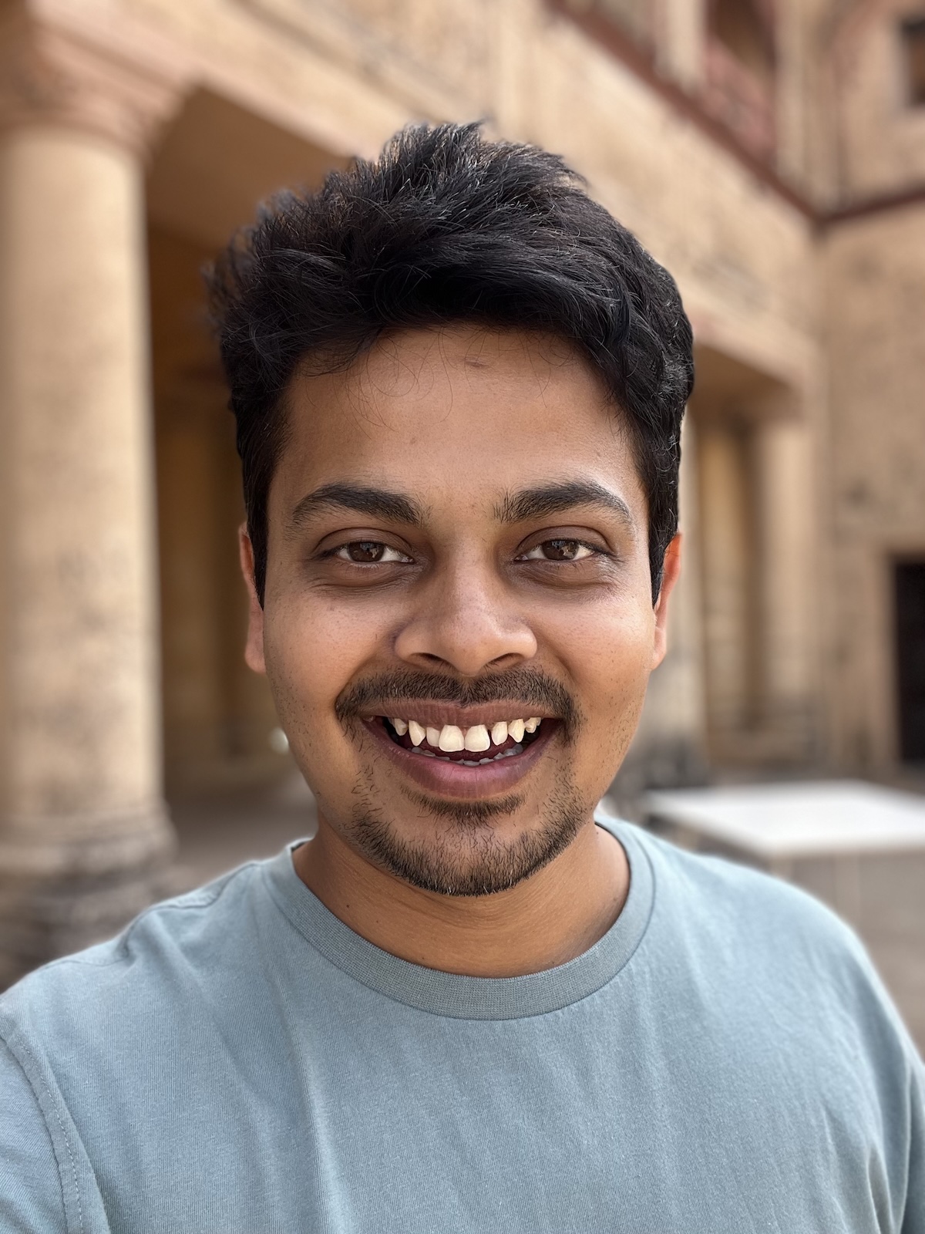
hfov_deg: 46.8
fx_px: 1069
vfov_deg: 60.0
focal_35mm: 30
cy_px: 617
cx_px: 462
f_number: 2.2
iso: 25
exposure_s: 1/121
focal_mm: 2.71
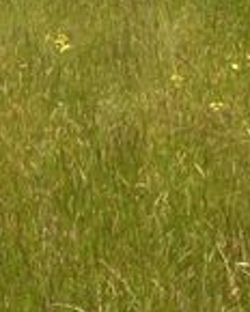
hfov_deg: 12.7
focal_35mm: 119
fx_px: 1101
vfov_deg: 14.5
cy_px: -217
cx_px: -34
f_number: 11
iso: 100
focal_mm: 16
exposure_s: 1/200
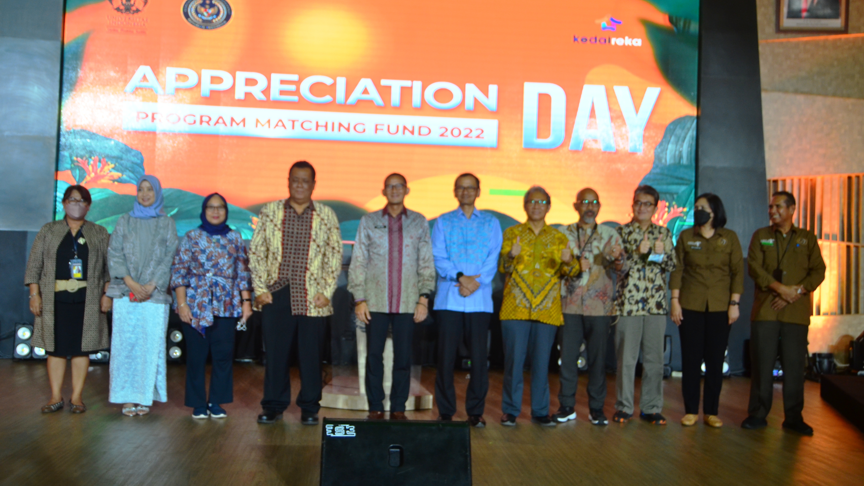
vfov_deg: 29.0
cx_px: 433
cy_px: 219
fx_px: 939
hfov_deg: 49.4
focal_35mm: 41
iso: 500
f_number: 4
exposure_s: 1/40
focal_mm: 26
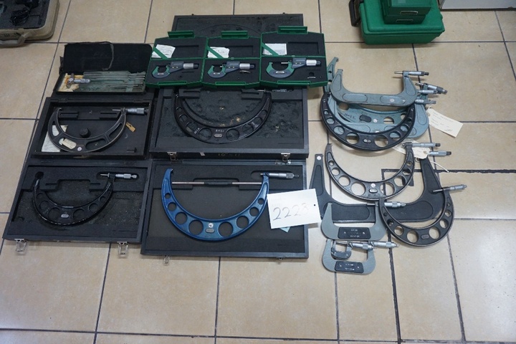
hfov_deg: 73.7
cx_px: 258
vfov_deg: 53.1
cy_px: 172
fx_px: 344
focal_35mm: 24
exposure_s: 1/160
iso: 1600
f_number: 3.5
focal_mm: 16
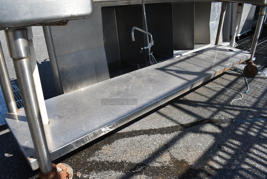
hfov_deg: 67.3
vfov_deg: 48.0
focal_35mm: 27
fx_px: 200
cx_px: 134
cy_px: 90
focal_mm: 18
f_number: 8
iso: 200
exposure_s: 1/500
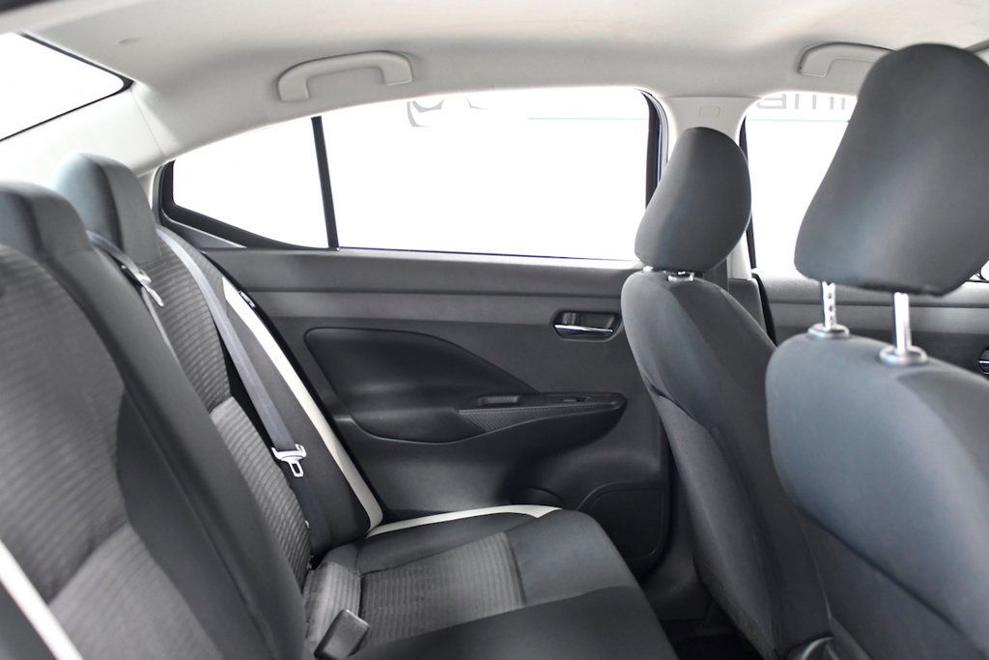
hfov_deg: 53.1
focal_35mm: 36
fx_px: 989
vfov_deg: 36.9
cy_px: 330
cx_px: 494
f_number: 3.5
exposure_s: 1/60
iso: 2000
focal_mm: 24
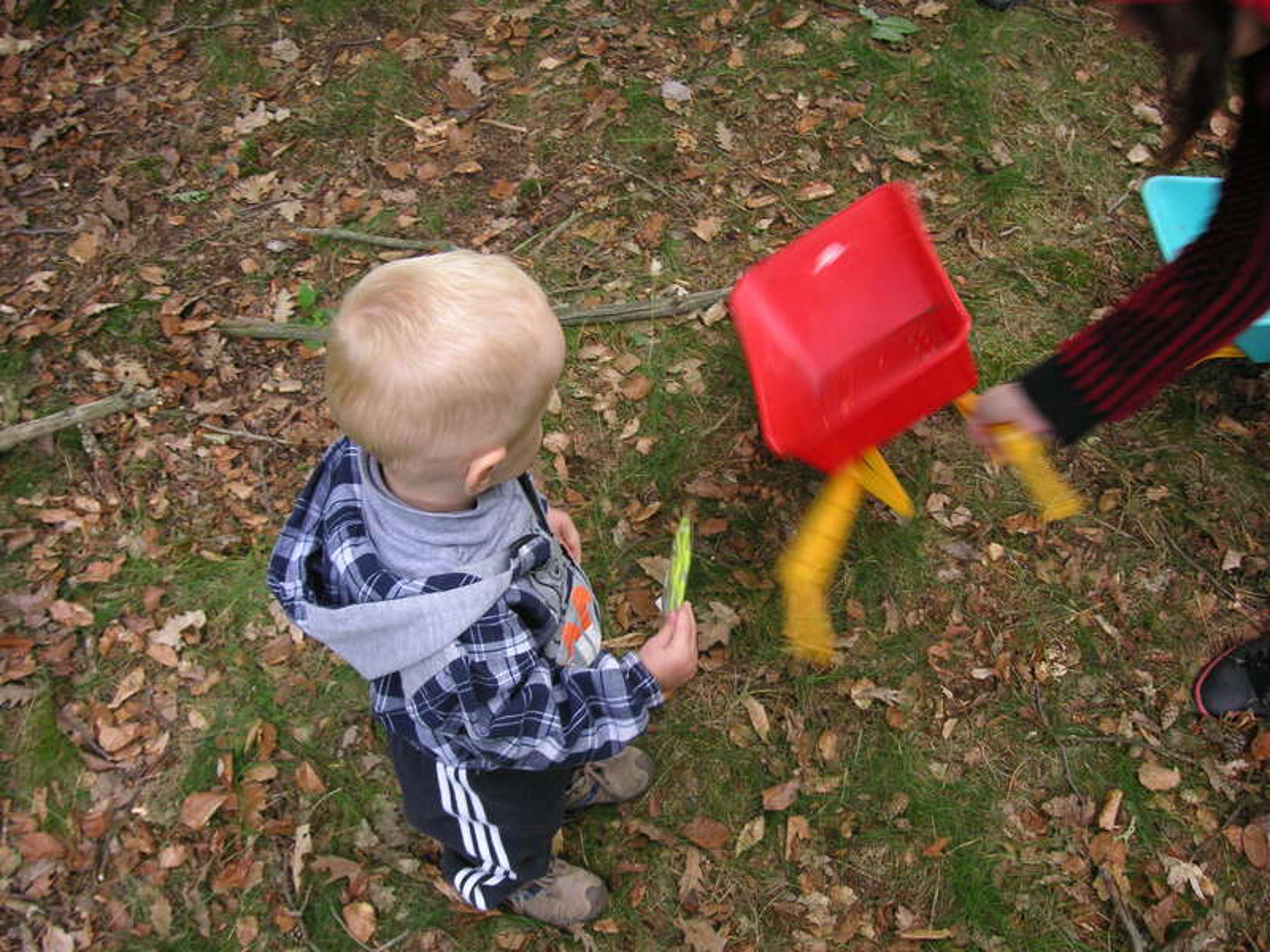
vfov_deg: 38.7
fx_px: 1357
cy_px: 476
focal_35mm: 37
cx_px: 635
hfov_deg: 50.1
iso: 50
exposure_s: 1/45
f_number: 2.8
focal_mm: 6.1
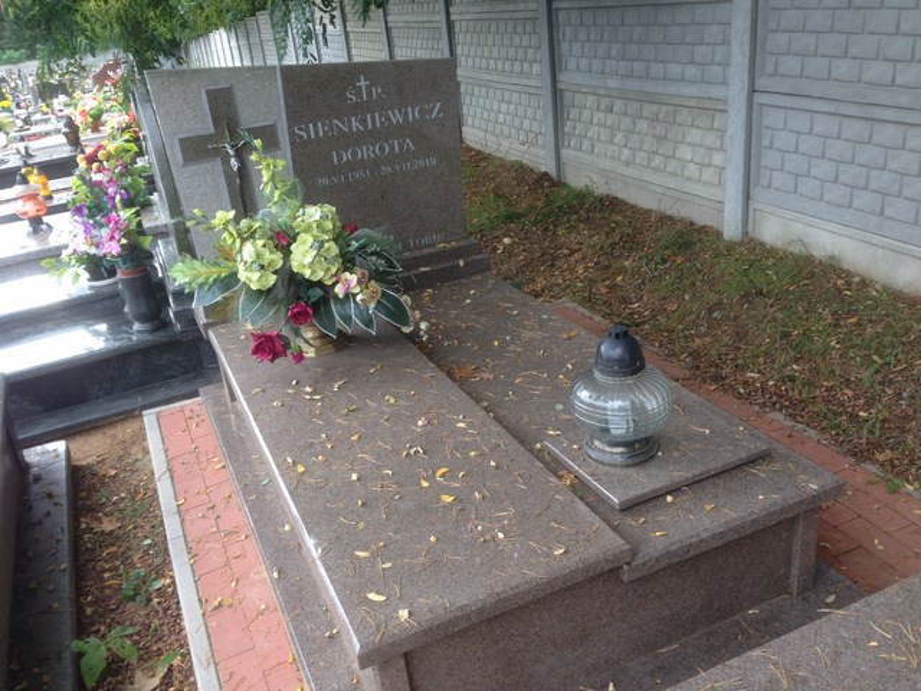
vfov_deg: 42.9
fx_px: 878
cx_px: 460
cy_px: 346
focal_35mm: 33
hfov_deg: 55.4
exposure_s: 1/120
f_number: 2.4
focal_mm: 4.12
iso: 50
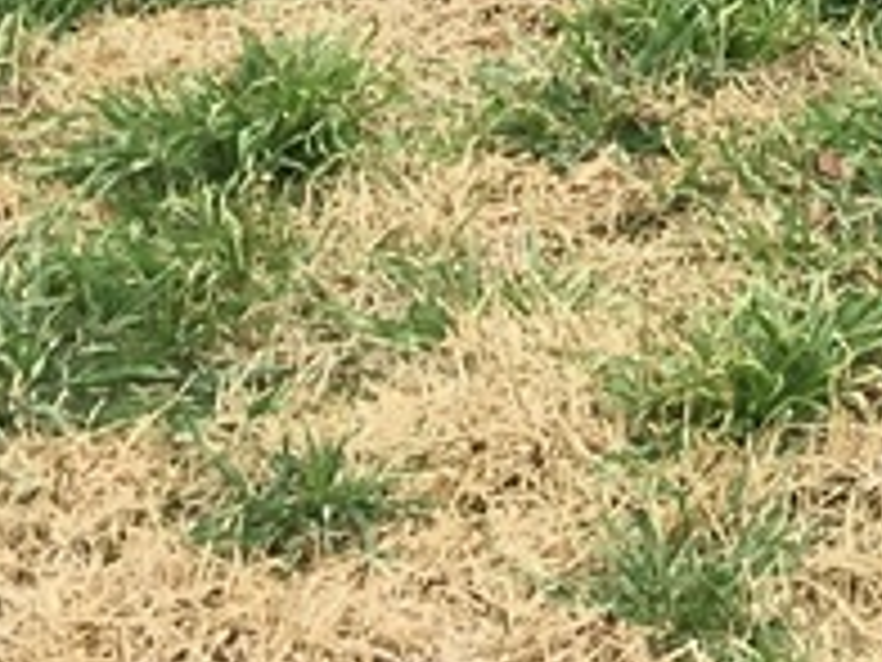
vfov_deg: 6.2
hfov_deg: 8.6
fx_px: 5427
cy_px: -1626
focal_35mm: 213
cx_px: 2030
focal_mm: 4.15
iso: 25
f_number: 2.2
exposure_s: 1/298
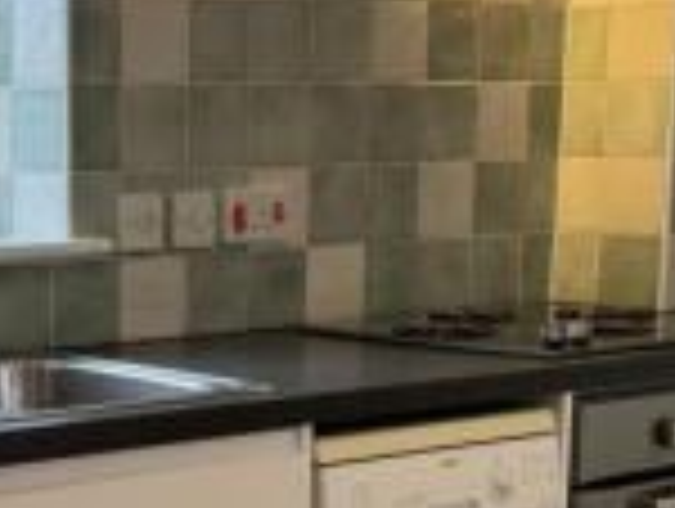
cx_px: 11
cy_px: 461
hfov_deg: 20.4
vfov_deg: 15.7
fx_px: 1816
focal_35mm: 93
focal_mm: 6.76
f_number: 1.78
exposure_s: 1/100
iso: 160
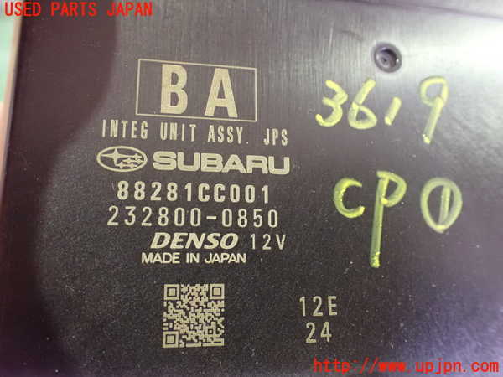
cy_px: 188
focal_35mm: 30
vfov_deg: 46.8
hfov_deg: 60.0
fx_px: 436
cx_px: 252
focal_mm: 5.4
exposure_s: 1/25
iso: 1600
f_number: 2.3
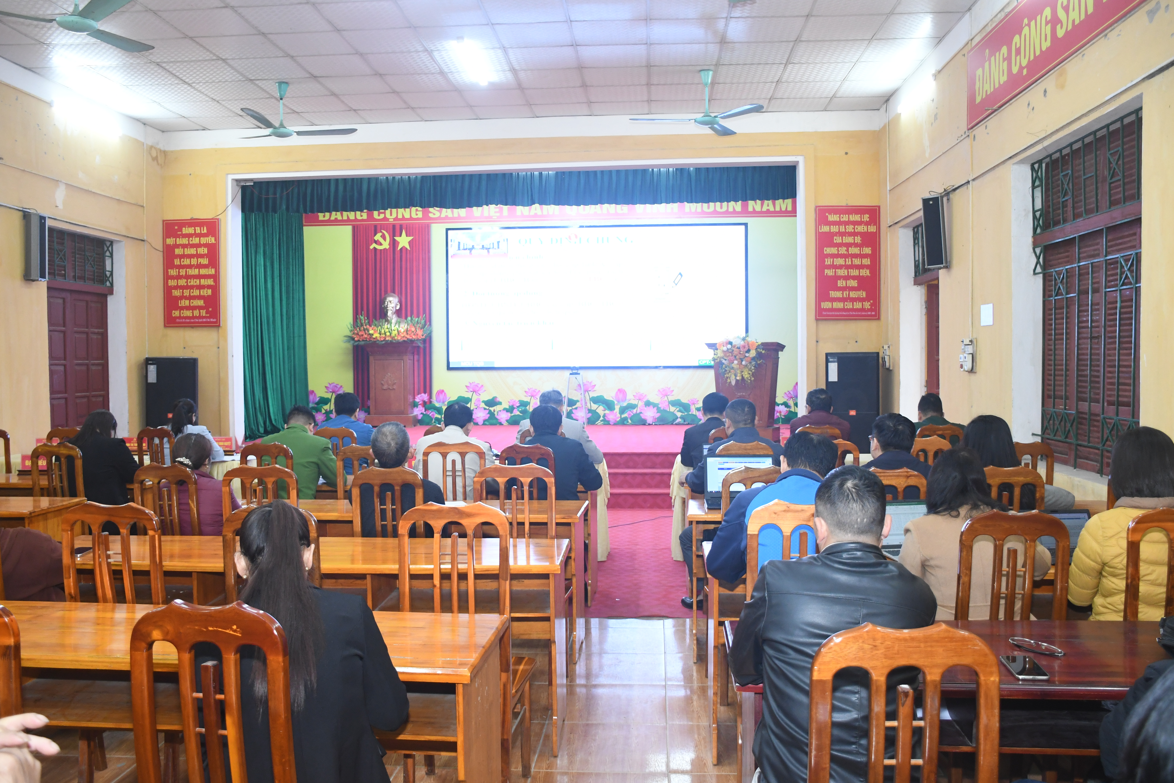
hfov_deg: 61.9
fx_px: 978
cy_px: 392
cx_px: 587
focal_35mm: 30
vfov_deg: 43.6
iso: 1600
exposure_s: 1/100
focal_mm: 20
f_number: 3.5
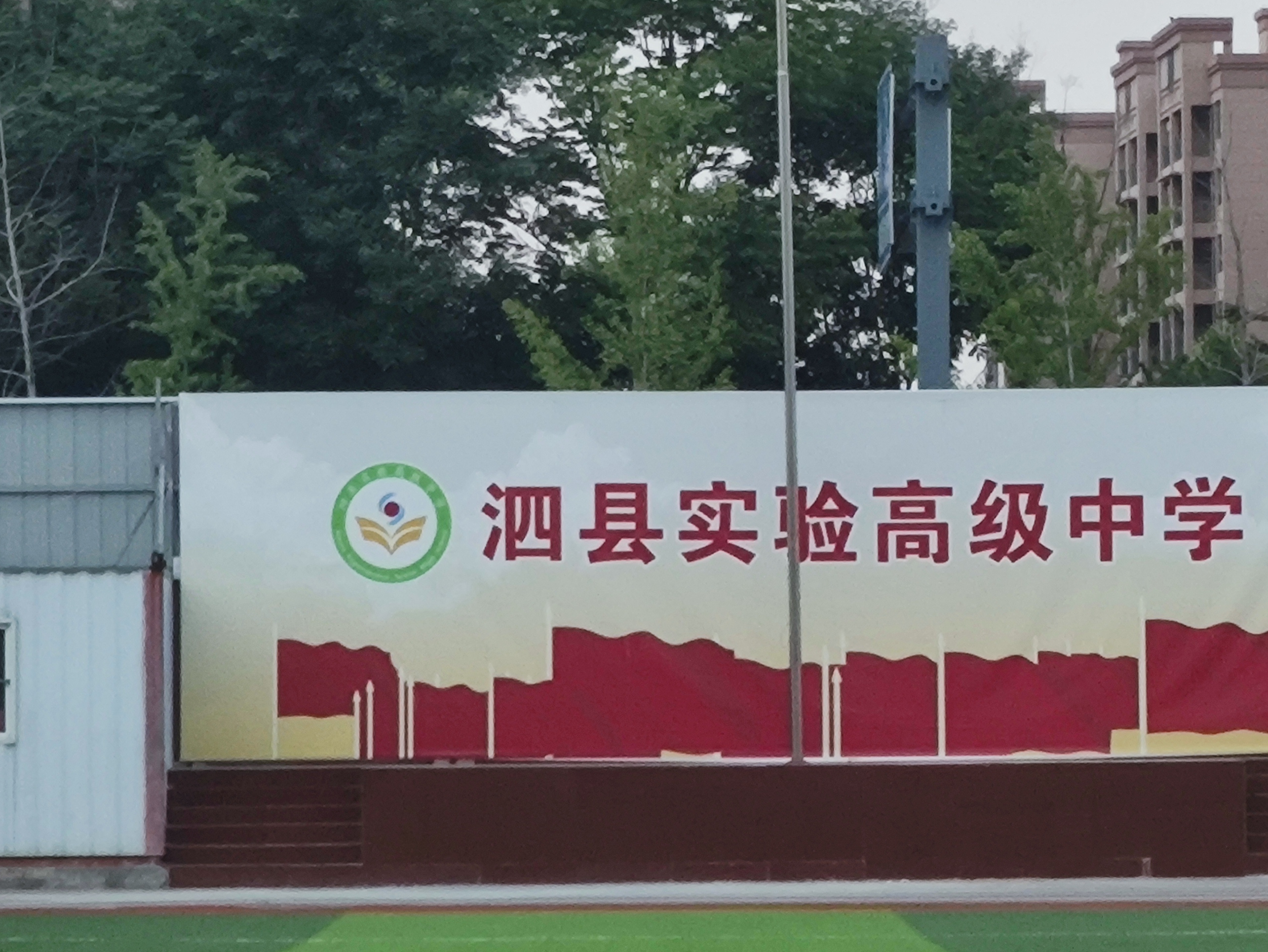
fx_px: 1649
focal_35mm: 45
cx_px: 796
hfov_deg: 41.7
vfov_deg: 31.6
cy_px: 232
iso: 199
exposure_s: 1/50
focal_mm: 4.71
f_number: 1.79
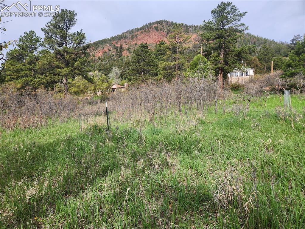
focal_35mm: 23
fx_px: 203
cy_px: 114
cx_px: 152
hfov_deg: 74.0
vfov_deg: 58.8
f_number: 1.8
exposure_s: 1/1189
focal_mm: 5.4
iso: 20
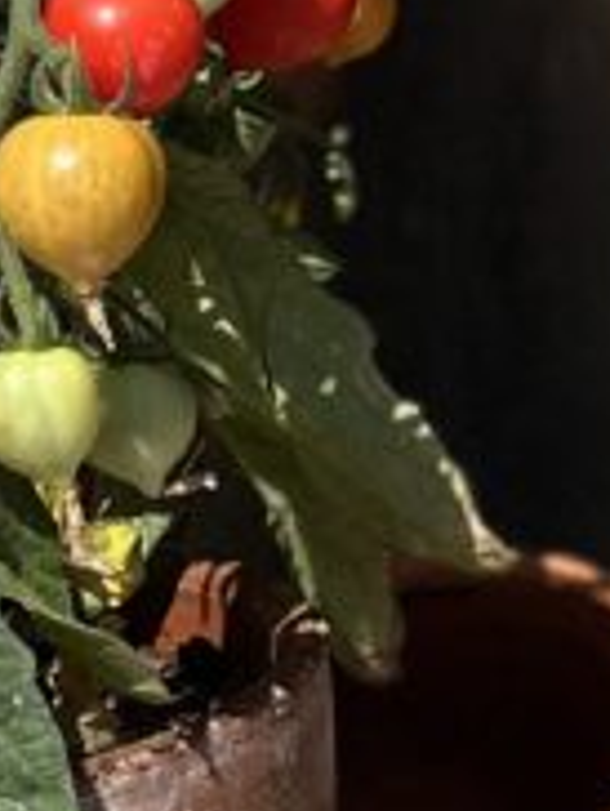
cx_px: 383
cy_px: 811
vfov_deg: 4.6
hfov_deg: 3.4
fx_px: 10150
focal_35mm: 433
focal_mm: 9
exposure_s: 1/531
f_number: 2.8
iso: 32
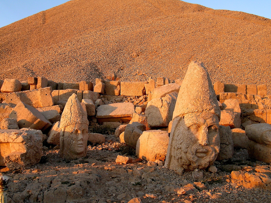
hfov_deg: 50.1
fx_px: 290
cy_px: 107
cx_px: 133
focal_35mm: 37
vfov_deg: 38.7
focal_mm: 7.2
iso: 50
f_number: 3.8
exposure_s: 1/72.2
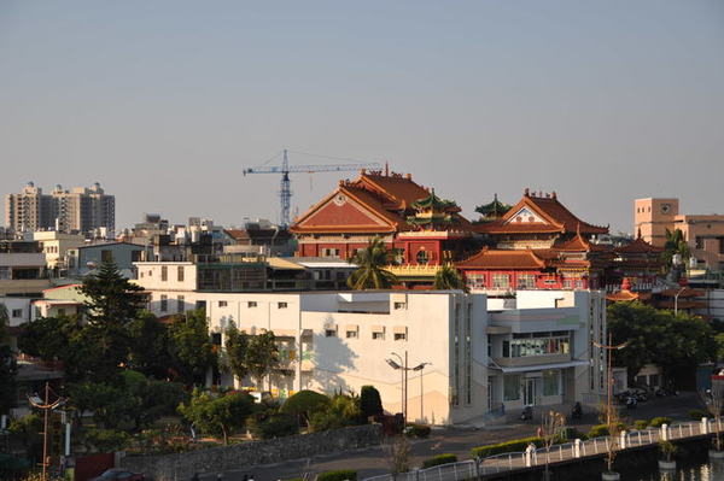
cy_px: 240
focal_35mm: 72
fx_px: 1447
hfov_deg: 28.1
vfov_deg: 18.9
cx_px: 362
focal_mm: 48
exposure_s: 1/640
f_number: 4.8
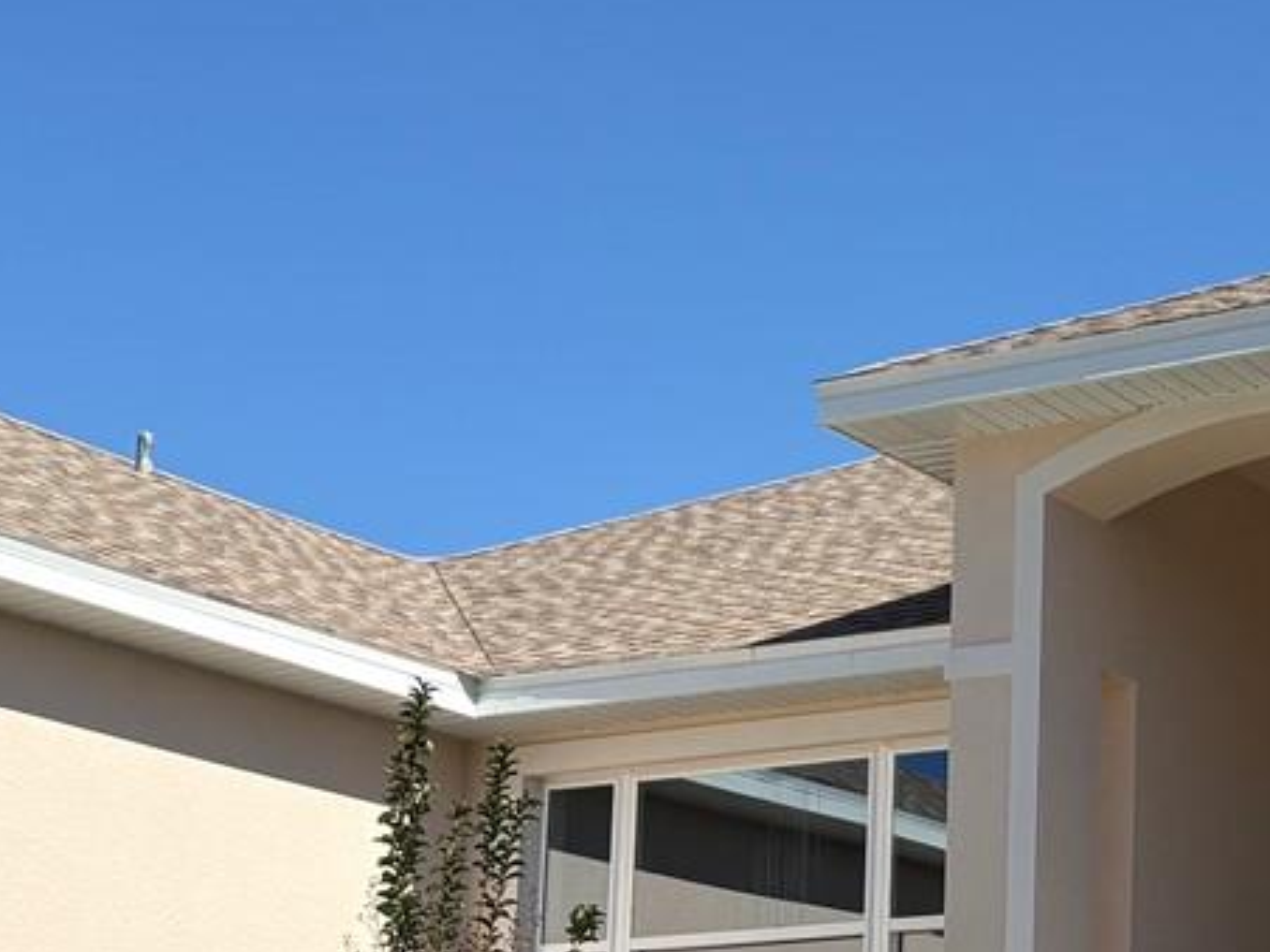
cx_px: 1191
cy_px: 901
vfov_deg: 15.8
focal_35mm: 92
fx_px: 3375
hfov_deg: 20.8
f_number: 1.6
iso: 50
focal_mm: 5.96
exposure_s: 1/3831
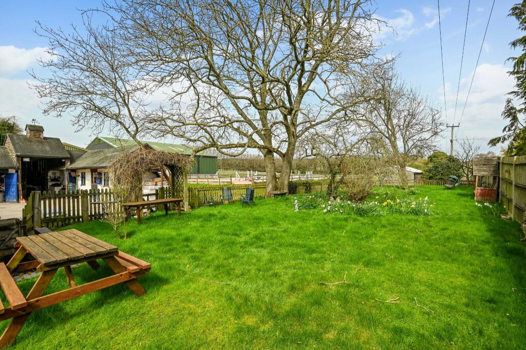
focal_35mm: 18
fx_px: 256
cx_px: 263
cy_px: 175
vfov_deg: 68.8
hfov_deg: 91.6
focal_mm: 17.5
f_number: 9
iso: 320
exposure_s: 1/1000
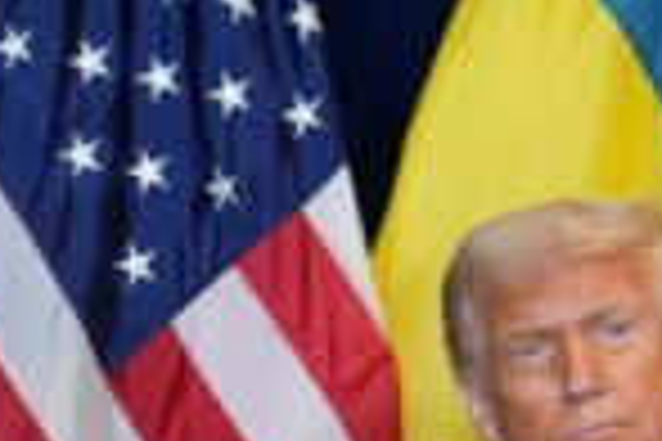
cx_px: -302
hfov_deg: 7.4
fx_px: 5038
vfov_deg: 4.9
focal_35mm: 274
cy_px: 824
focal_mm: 58
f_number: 2.8
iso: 2000
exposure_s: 1/320
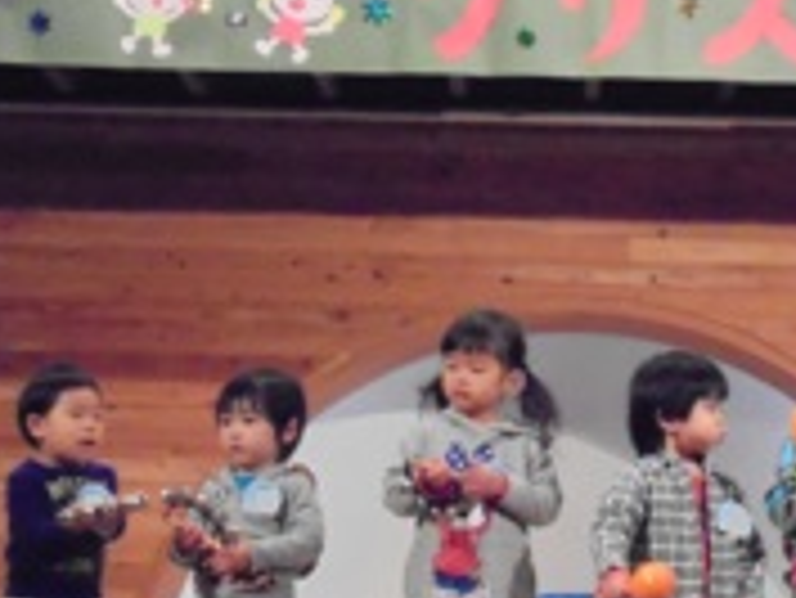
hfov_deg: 22.7
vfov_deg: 17.4
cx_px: 616
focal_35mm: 85
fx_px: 1956
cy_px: 355
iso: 1600
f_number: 4.5
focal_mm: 7.8
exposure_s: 1/60
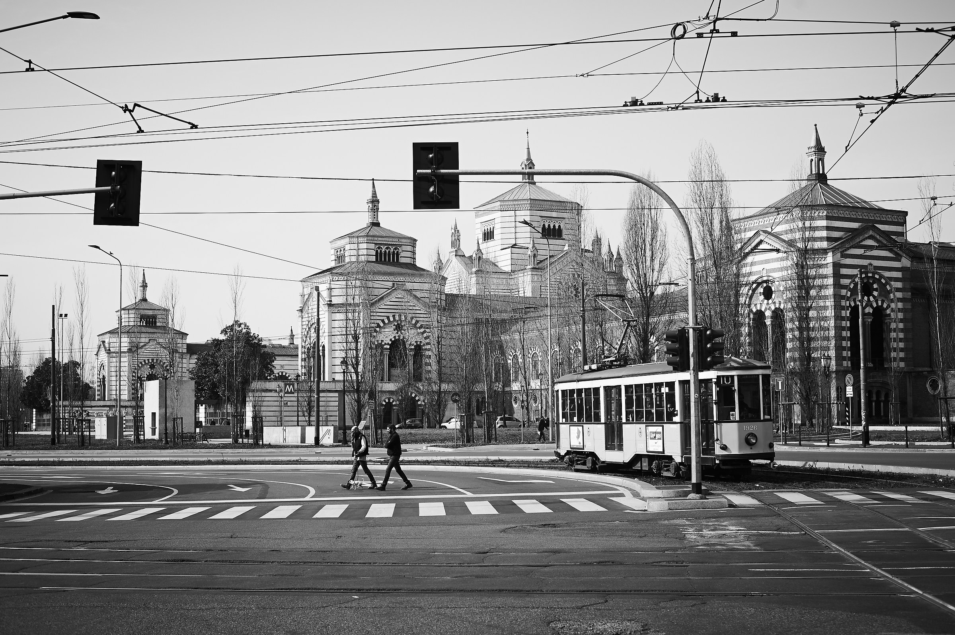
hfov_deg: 39.6
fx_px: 1326
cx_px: 478
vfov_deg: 27.0
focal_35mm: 50
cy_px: 318
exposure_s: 1/200
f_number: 6.3
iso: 100
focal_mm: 50
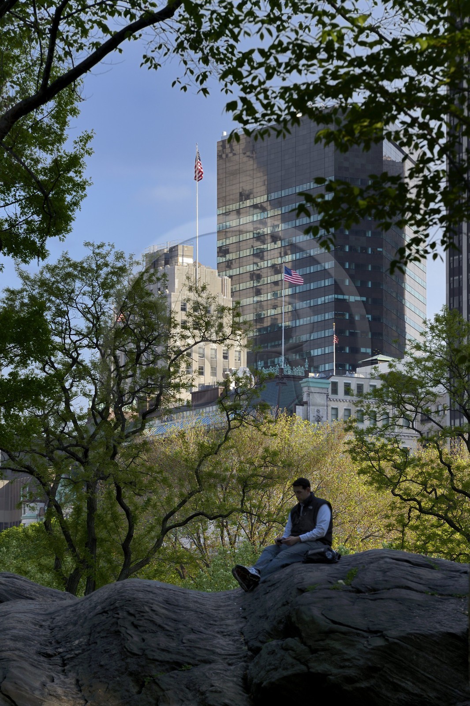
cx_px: 235
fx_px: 3918
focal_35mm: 200
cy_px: 353
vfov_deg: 10.3
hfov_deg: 6.9
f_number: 11
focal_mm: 200
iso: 200
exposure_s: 1/125
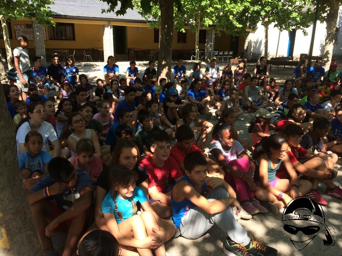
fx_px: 296
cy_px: 128
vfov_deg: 46.8
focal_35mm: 30
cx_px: 171
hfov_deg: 60.0
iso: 32
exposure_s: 1/547
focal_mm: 4.12
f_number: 2.2
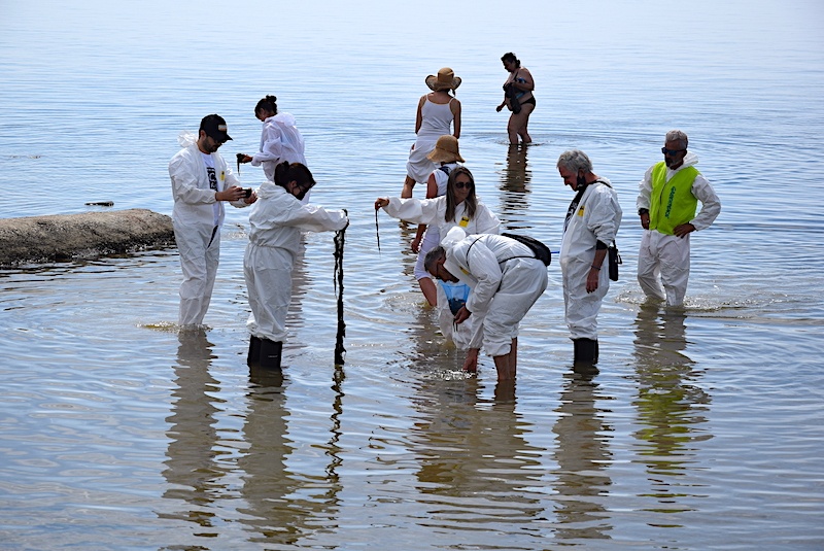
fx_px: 2749
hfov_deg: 17.0
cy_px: 276
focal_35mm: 120
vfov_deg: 11.4
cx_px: 412
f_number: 8
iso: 200
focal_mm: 80
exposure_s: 1/1000
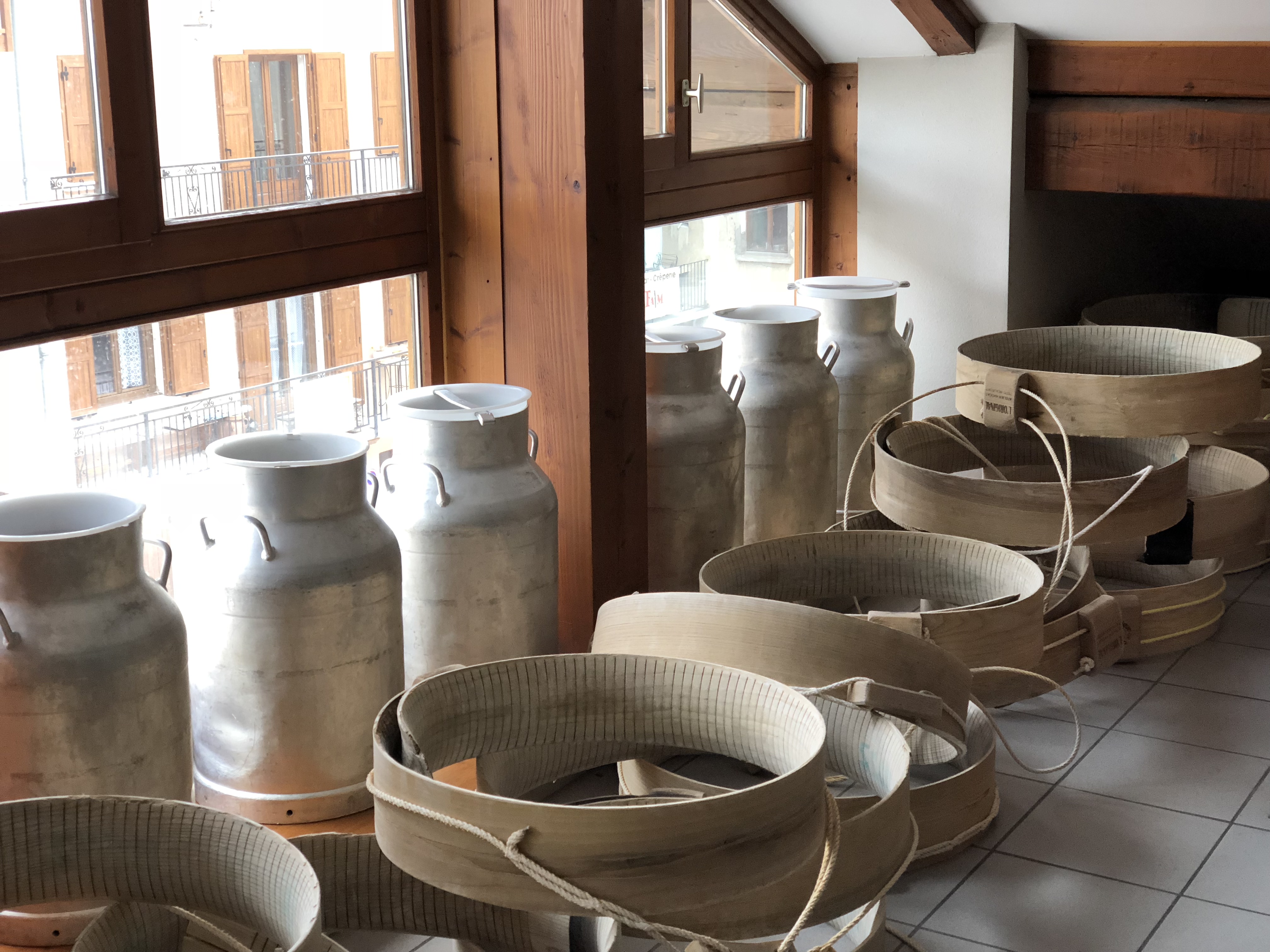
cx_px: 635
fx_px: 1908
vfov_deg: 28.0
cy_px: 476
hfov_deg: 36.8
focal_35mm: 52
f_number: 2.4
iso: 80
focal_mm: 6
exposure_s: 1/50
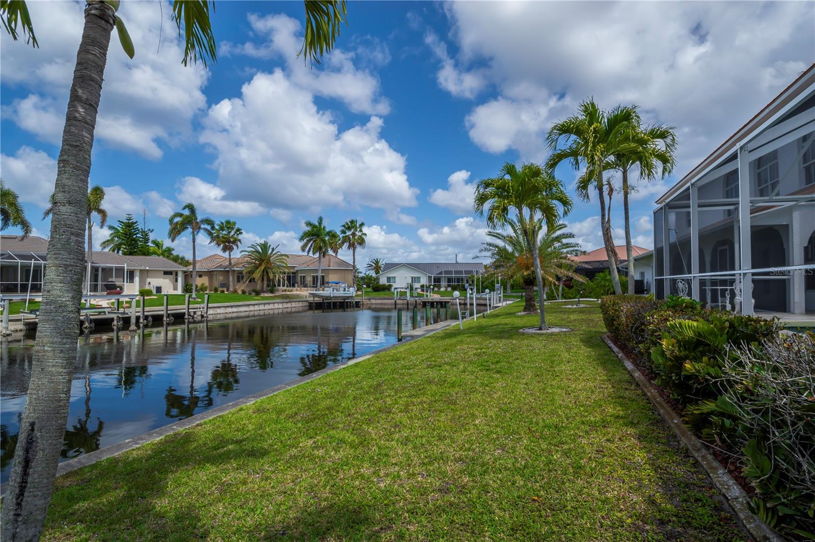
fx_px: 407
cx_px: 408
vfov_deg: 67.3
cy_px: 271
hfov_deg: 90.1
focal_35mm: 18
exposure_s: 1/250
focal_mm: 12
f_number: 8
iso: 100
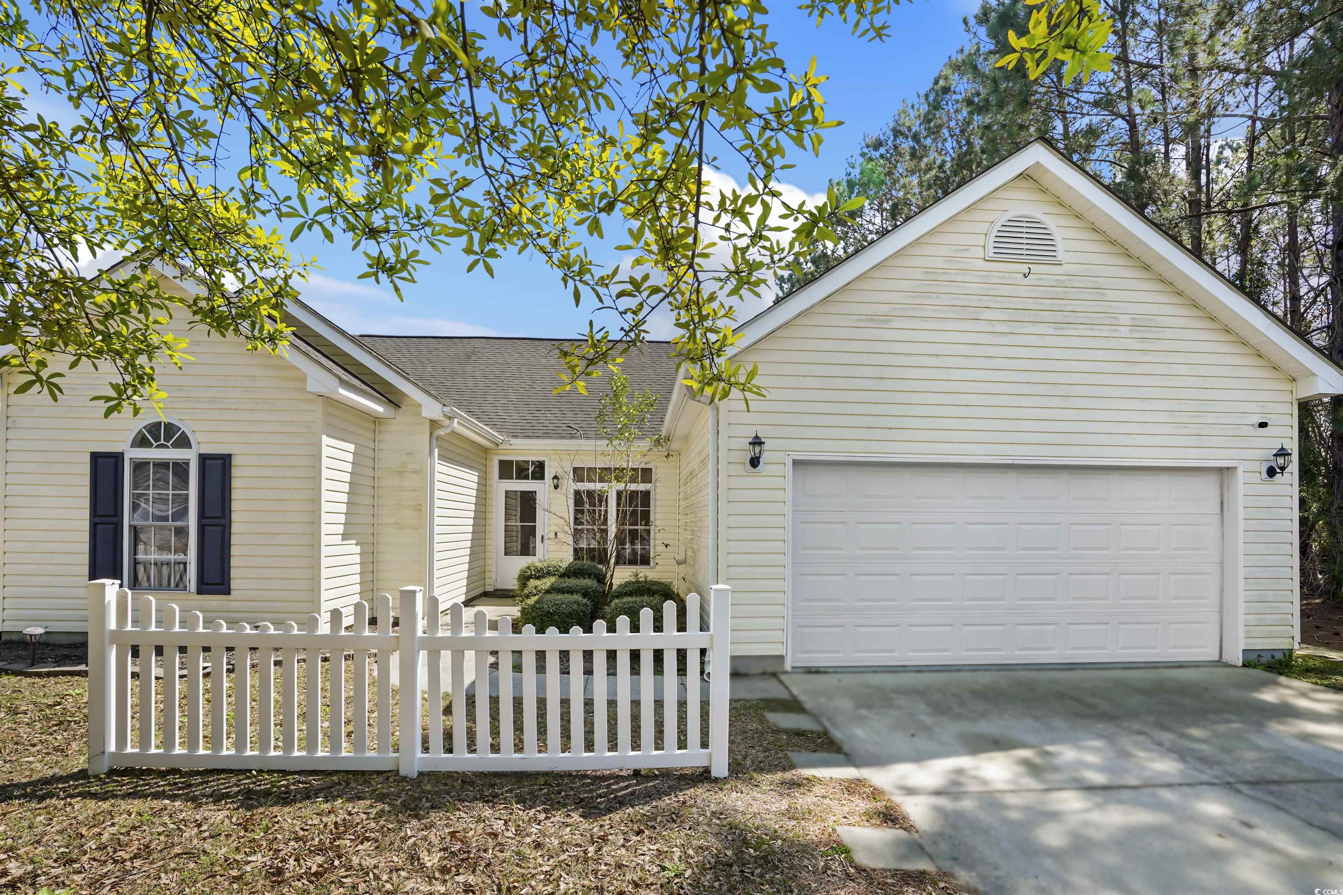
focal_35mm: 16
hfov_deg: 96.7
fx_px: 597
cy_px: 448
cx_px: 672
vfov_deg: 73.7
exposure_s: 1/80
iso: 100
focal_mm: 16
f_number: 8
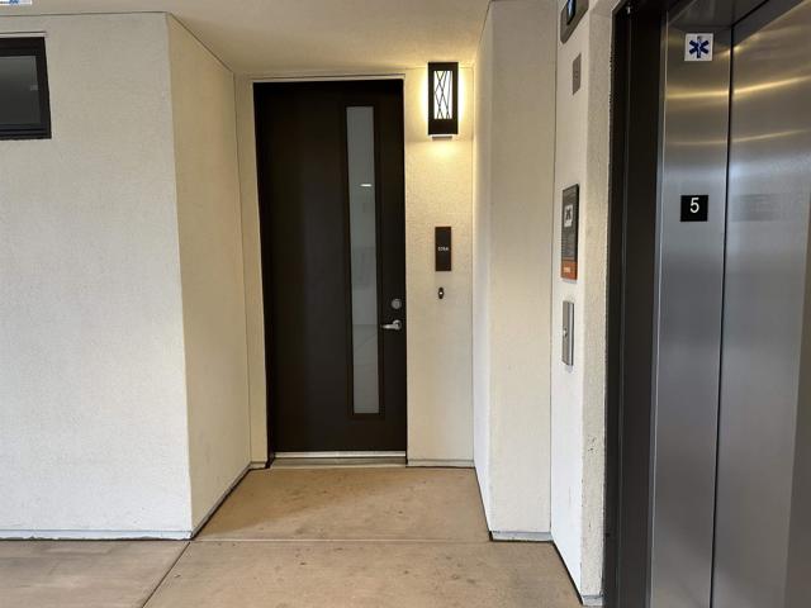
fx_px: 562
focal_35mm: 24
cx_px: 406
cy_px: 304
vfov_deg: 56.8
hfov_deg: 71.6
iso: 160
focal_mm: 6.86
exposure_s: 1/60
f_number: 1.78
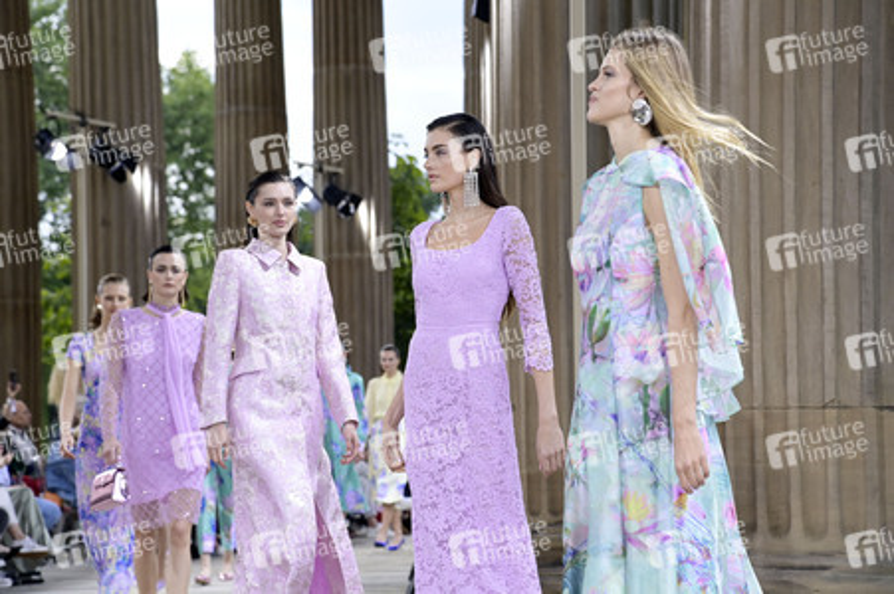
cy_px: 297
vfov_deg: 13.0
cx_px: 447
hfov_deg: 19.5
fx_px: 2606
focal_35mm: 105
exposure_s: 1/640
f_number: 5.6
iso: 1600
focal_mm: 105
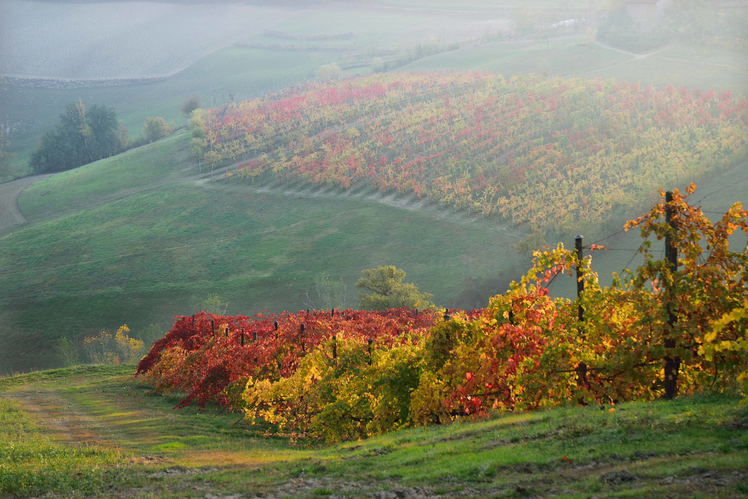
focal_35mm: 72
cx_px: 374
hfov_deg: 28.1
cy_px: 250
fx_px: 1496
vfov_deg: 18.9
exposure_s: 1/80
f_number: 7.1
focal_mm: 48
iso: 100
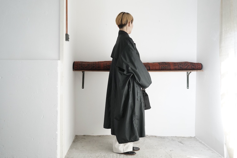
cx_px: 118
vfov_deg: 44.9
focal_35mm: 29
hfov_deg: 63.7
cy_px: 79
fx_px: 191
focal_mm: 29
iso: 4000
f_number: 5.6
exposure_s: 1/160
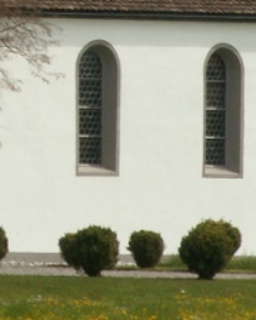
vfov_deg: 2.7
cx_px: -123
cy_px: -204
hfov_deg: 2.2
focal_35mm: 709
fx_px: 6719
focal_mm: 26.06
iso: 50
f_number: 8
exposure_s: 1/160
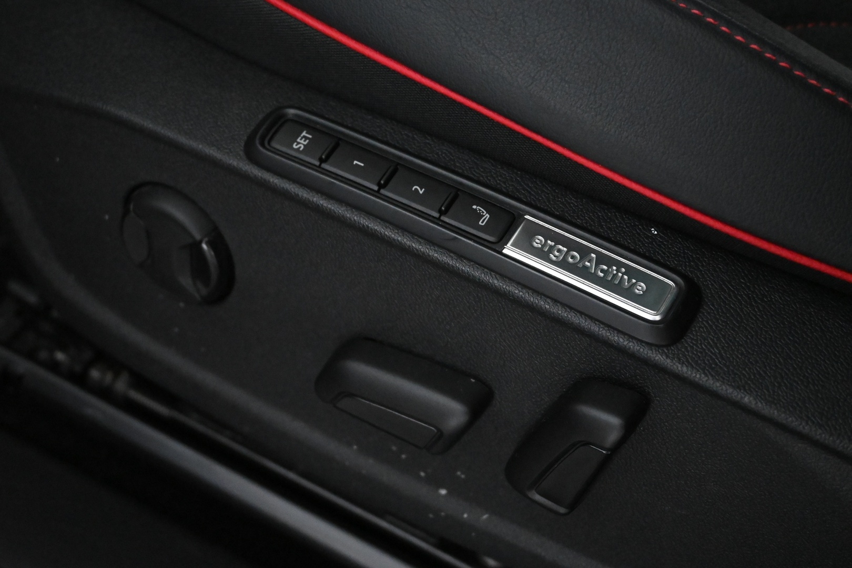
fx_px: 1313
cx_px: 426
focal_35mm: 56
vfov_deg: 24.4
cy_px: 284
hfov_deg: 35.9
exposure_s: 1/60
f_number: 5.3
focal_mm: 37
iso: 8000
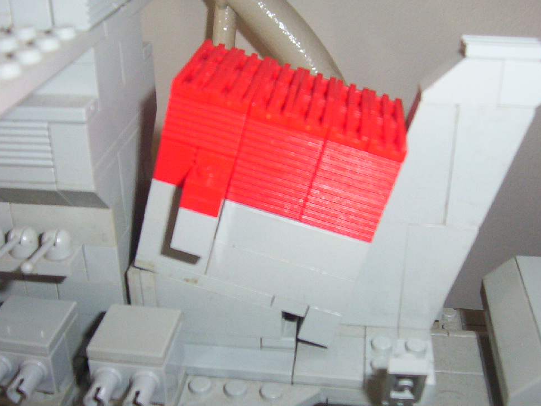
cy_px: 203
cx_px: 270
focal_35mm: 44
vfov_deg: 32.9
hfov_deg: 42.9
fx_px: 688
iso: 140
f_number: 2.76
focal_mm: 5.54
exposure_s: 1/30
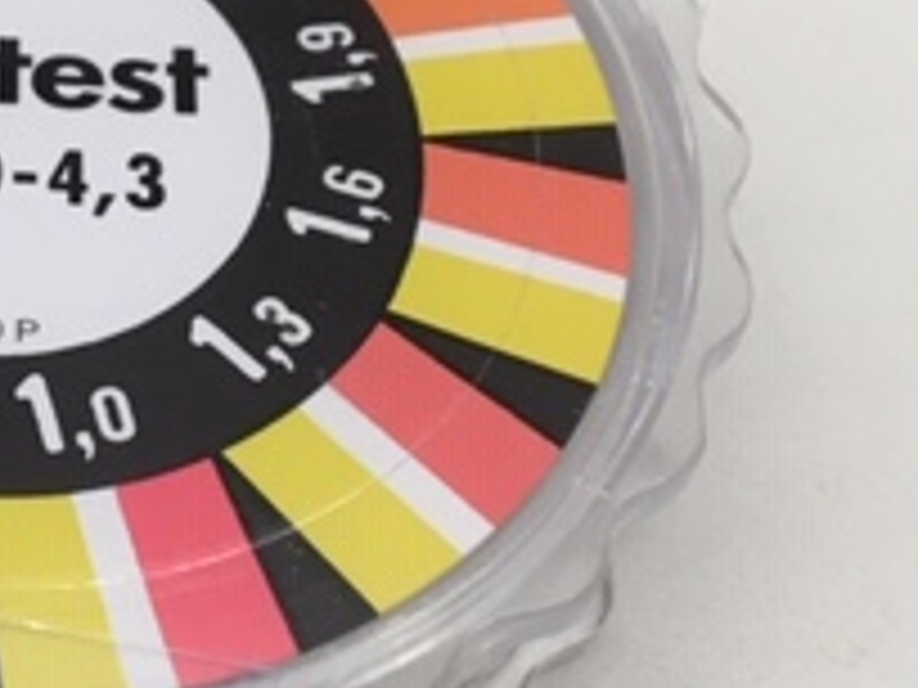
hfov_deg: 20.7
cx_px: -40
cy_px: 279
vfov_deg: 16.2
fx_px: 2413
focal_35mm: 91
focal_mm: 4.15
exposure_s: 1/33
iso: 25
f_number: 2.2
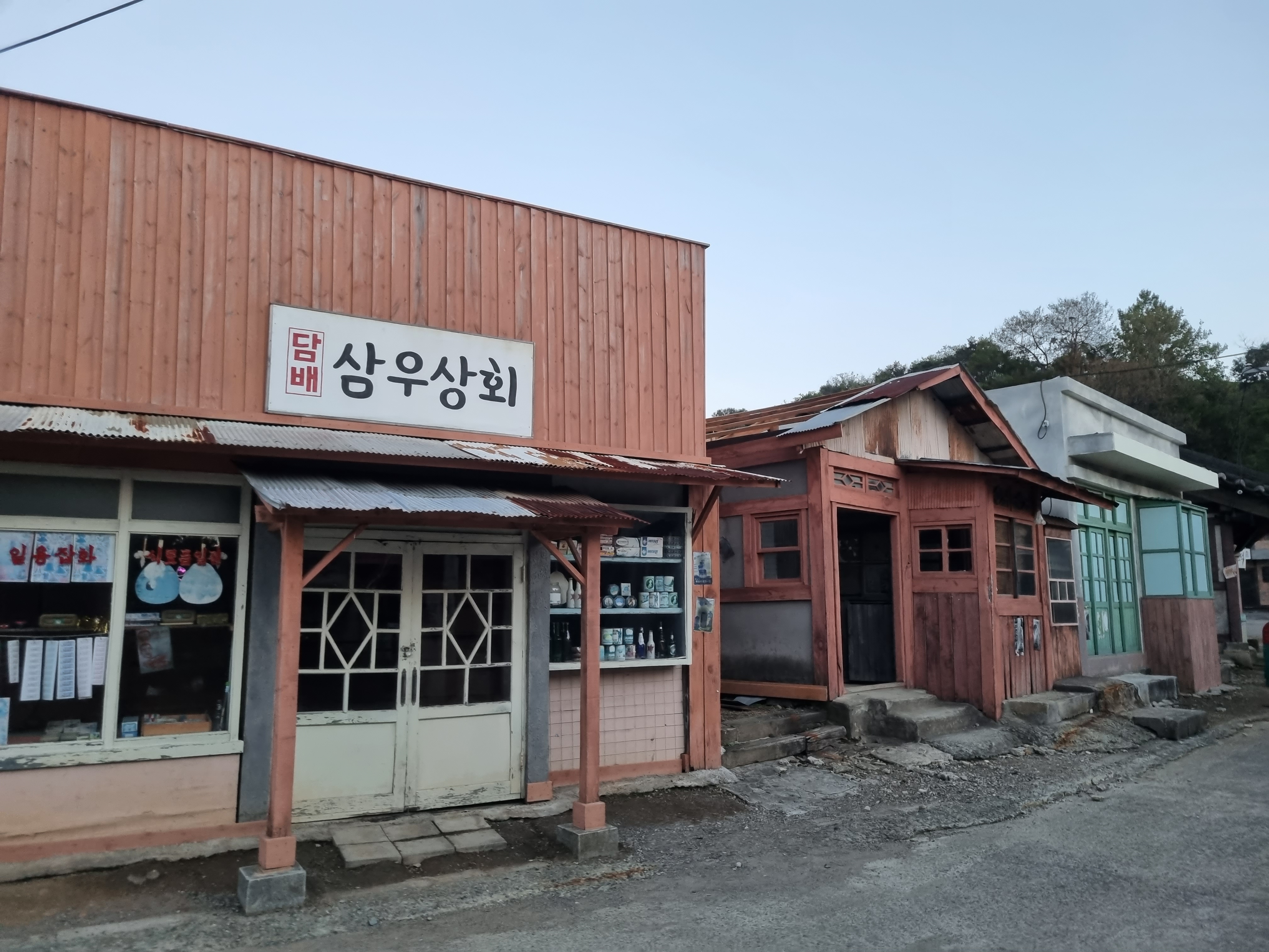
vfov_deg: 53.1
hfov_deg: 67.3
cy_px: 476
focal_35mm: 26
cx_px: 634
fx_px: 953
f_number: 1.8
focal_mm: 5.4
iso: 250
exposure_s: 1/120
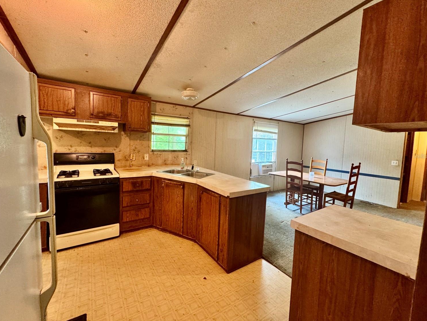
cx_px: 212
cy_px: 156
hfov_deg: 98.2
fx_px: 185
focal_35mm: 15
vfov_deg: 81.7
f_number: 2.2
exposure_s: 1/60
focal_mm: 2.22
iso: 400
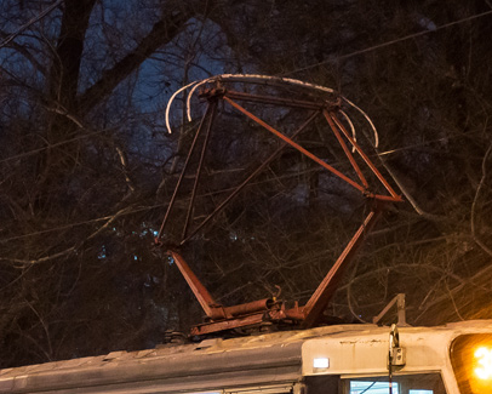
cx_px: 213
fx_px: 2301
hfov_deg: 12.2
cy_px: 377
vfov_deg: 9.7
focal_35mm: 158
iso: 400
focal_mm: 38
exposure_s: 1/8
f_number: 4.2
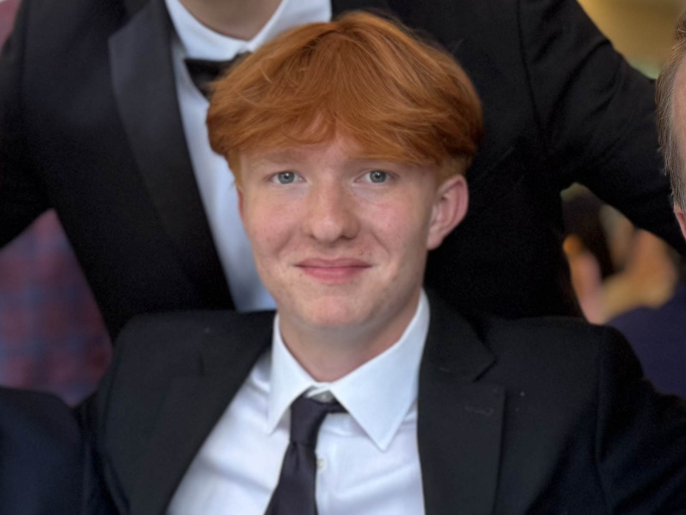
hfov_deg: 71.6
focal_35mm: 24
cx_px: 343
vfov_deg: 56.8
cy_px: 258
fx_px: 476
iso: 125
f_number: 1.78
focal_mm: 6.76
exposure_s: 1/120
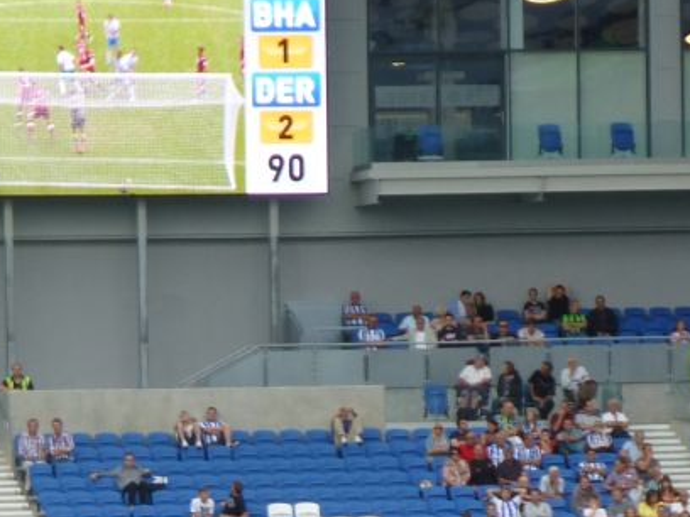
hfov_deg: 4.7
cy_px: 642
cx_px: 257
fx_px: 8491
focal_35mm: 426
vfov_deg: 3.5
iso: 100
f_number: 5.4
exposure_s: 1/80
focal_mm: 25.9
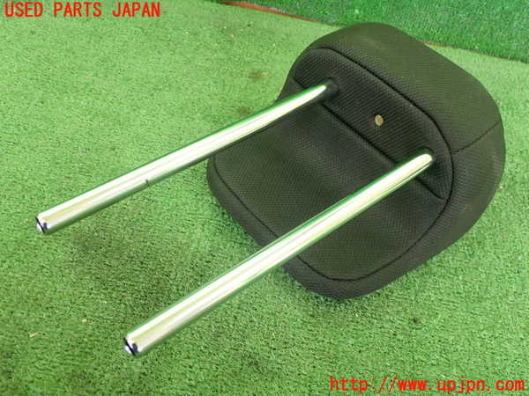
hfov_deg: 49.0
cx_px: 264
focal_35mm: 38
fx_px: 581
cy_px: 198
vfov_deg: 37.7
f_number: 2.7
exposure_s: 1/40
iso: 320
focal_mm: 6.86
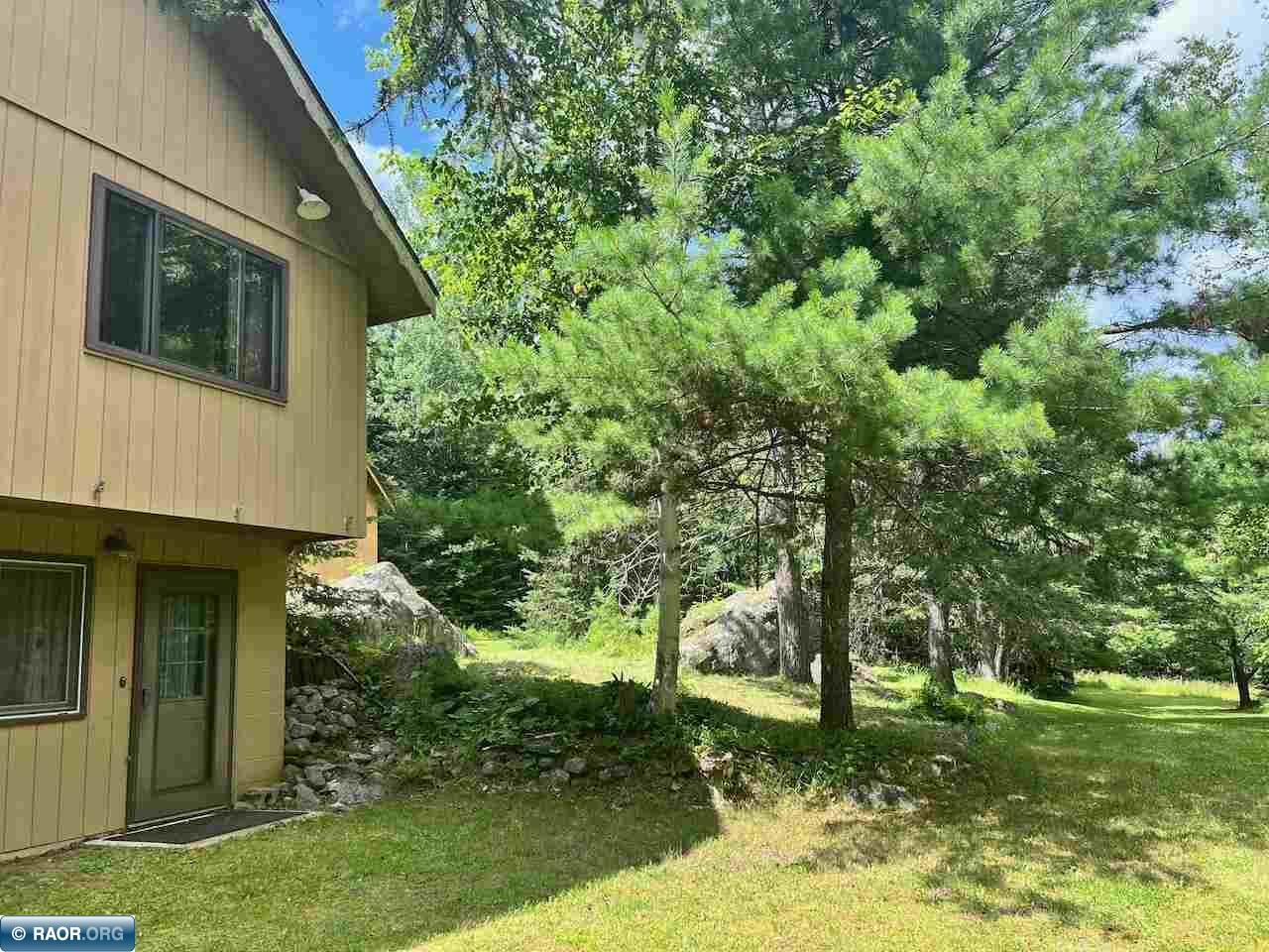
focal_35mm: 26
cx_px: 634
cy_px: 476
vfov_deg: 53.1
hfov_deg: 67.3
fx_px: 953
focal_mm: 5.7
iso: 50
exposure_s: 1/894
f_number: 1.5
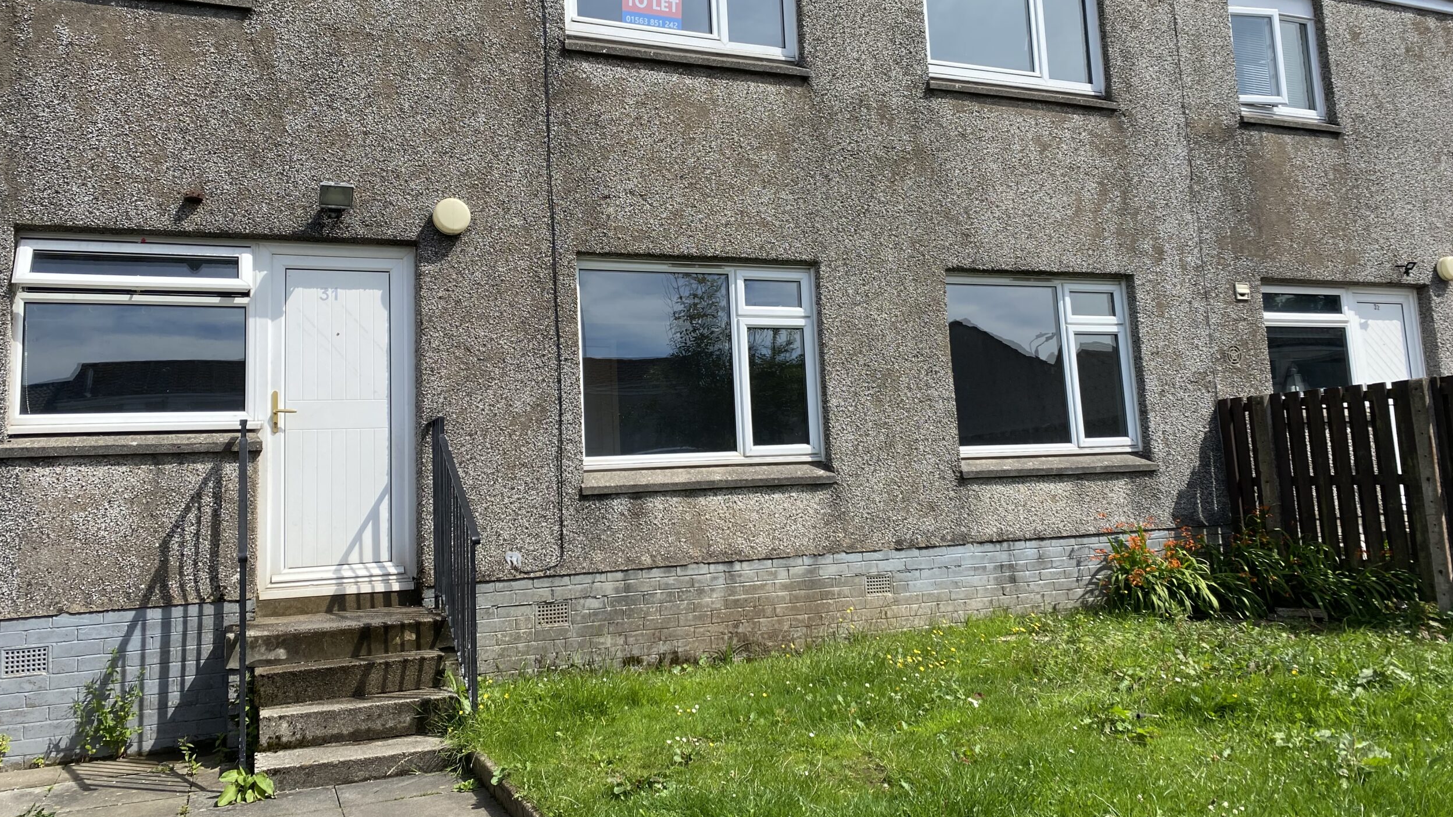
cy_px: 348
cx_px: 726
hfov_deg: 66.1
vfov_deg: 40.1
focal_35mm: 29
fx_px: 1117
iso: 32
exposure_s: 1/2222
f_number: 1.8
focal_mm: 4.25
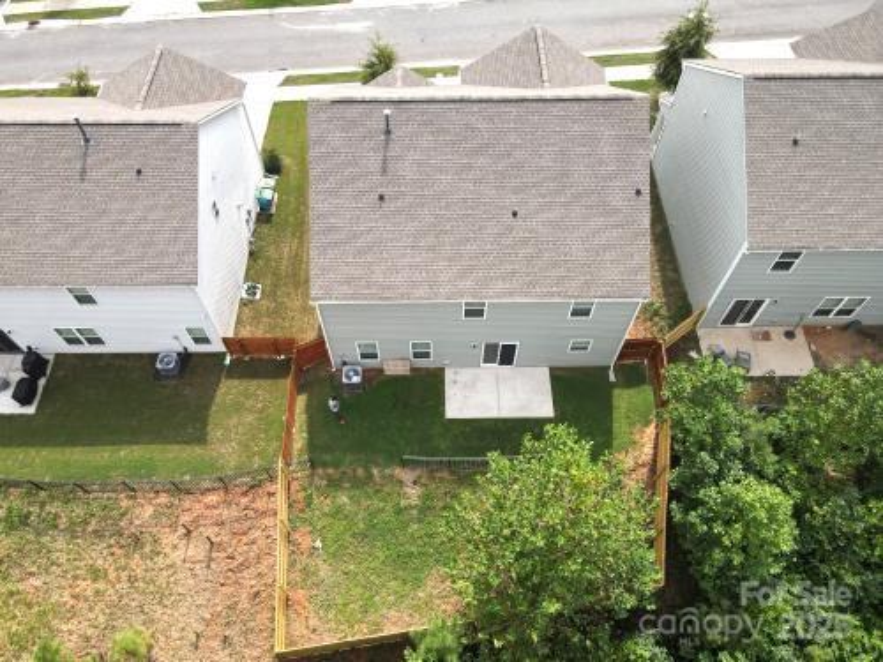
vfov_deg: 56.8
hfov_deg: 71.6
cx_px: 442
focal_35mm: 24
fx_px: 612
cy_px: 331
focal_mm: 4.5
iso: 100
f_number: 2.8
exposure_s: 1/400
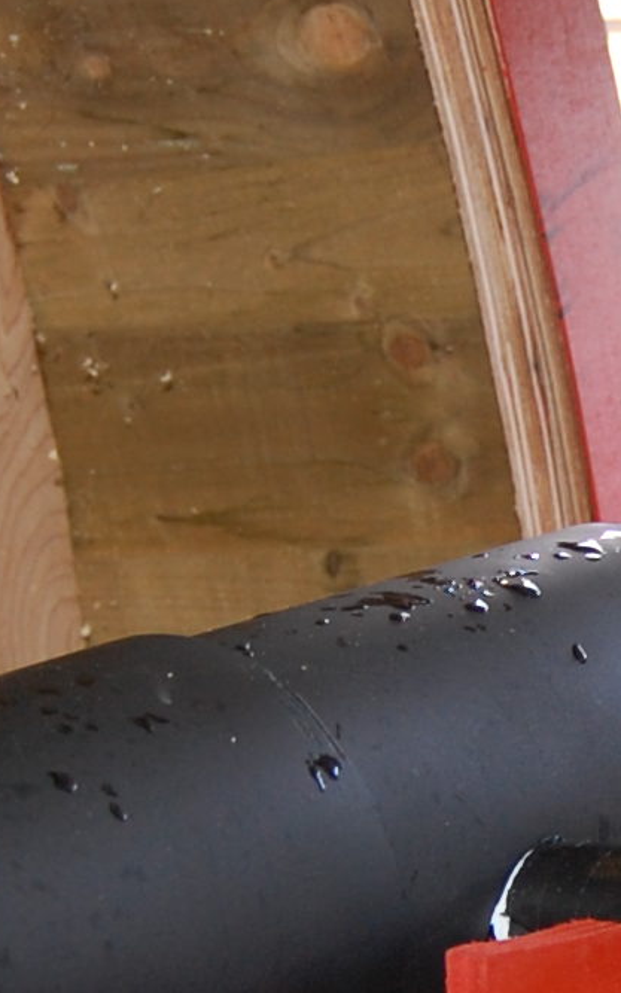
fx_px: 3357
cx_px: 694
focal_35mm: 124
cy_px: 731
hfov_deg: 10.4
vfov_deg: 16.8
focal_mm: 18
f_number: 3.5
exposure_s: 1/60
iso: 400
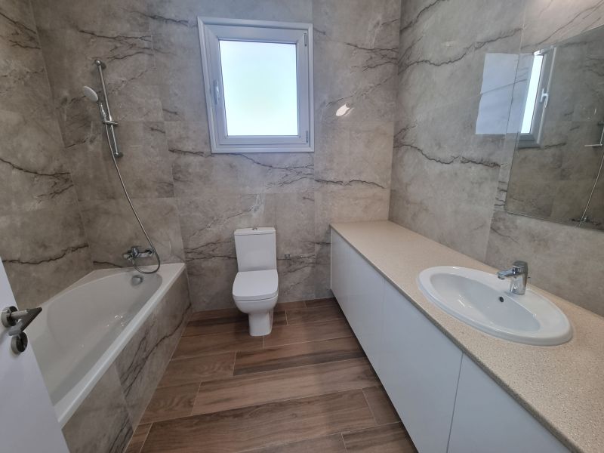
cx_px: 302
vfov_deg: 89.9
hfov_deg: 106.2
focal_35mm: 13
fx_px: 227
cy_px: 226
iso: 125
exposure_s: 1/50
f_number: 2.2
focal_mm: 2.2
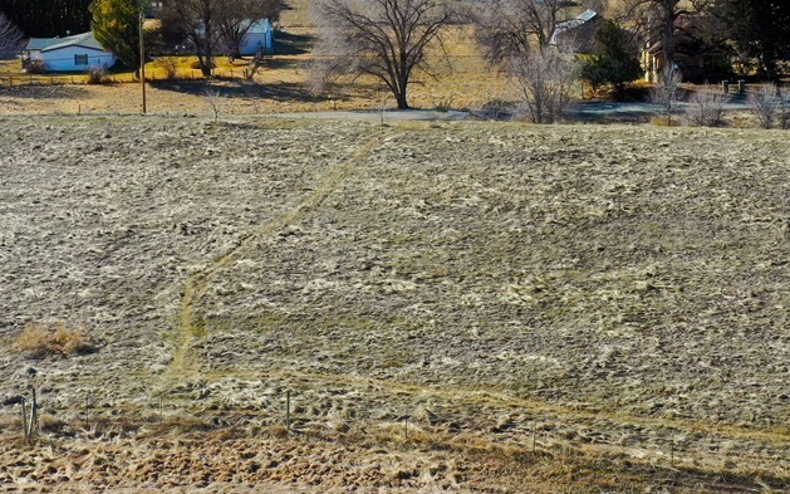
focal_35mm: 77
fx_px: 1658
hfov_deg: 26.6
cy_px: 91
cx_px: 558
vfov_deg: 16.8
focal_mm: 10.26
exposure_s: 1/320
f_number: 5.6
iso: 100
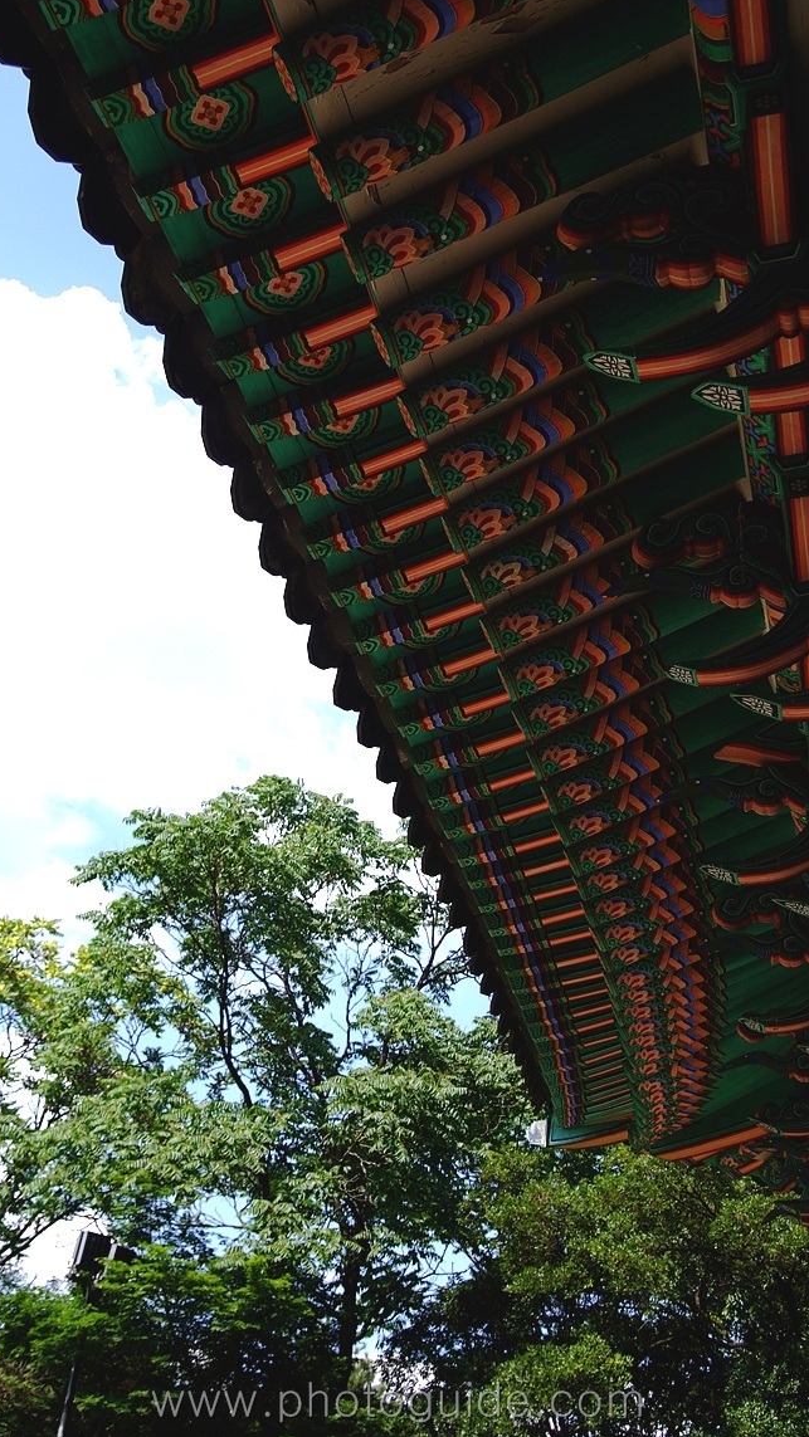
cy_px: 715
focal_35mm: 38
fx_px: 1449
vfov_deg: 52.8
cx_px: 389
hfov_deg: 31.2
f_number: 3.5
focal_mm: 24
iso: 125
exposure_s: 1/900
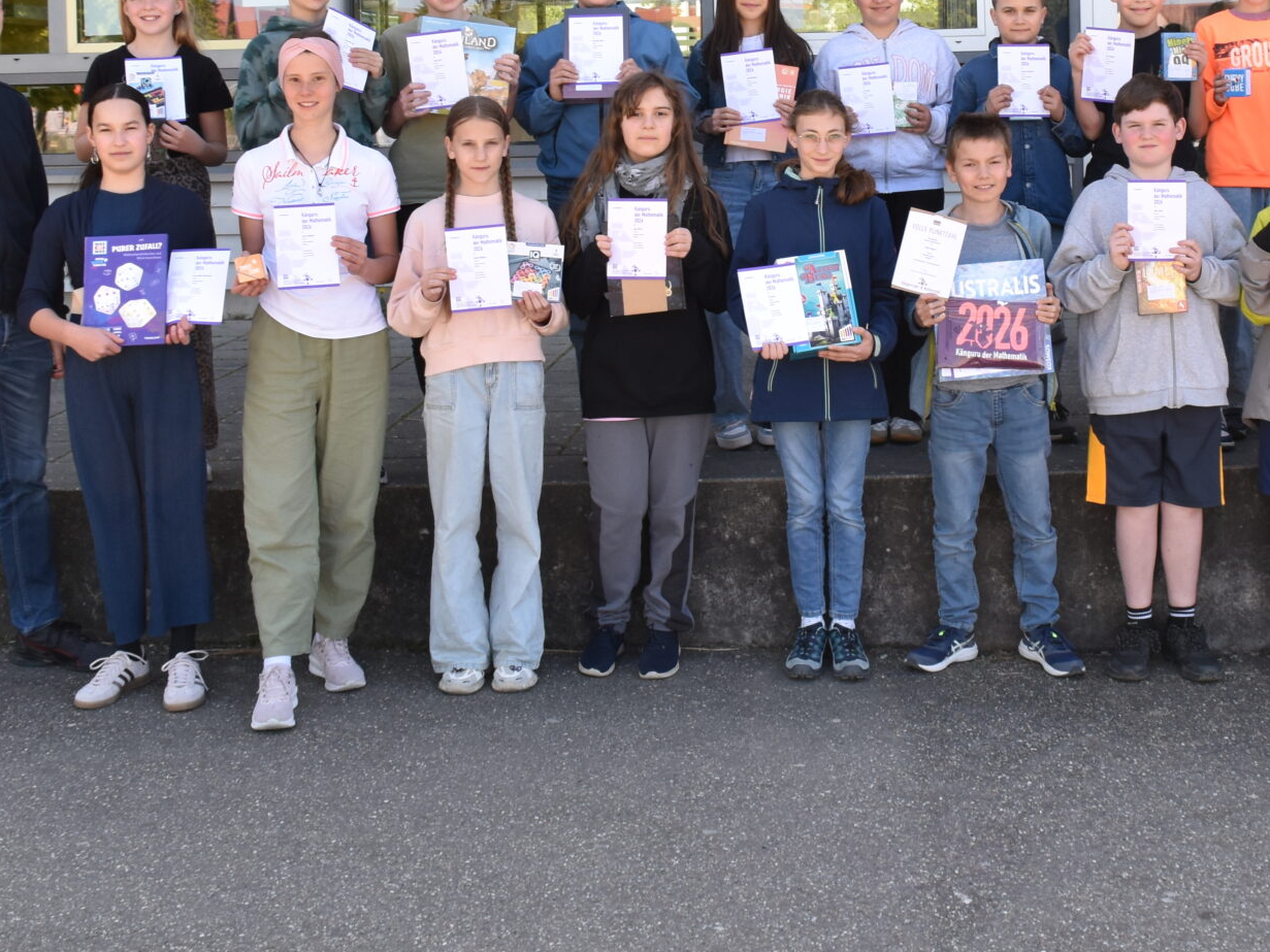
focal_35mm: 54
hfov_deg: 35.1
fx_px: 1981
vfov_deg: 26.3
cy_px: 132
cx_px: 887
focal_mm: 18
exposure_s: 1/200
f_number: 7.1
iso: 400
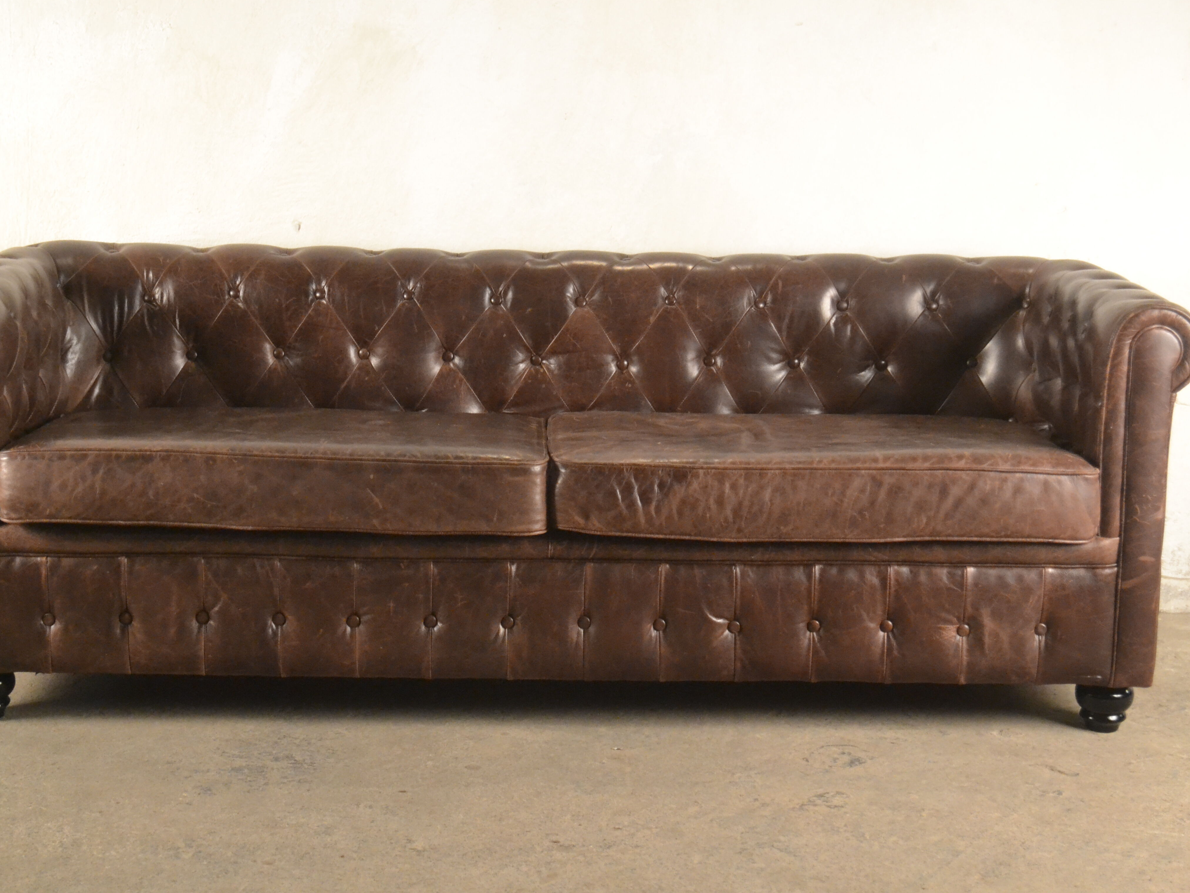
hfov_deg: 32.7
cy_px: 445
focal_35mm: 59
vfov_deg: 24.8
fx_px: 2028
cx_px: 540
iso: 3200
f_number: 5
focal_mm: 36
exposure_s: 1/15
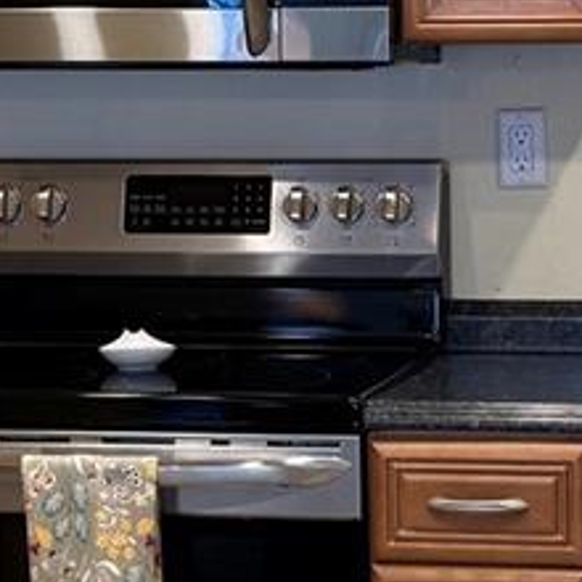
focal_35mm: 148
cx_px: 310
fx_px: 2815
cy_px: 288
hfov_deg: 11.8
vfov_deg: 11.8
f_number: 1.78
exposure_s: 1/60
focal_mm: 6.76
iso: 100
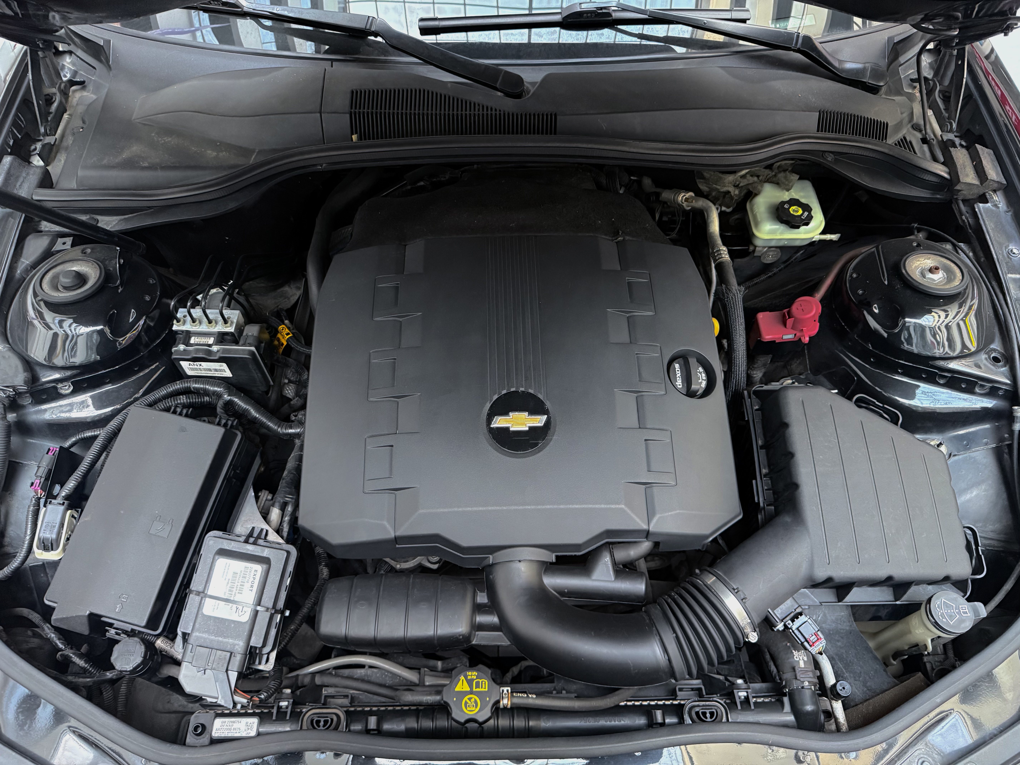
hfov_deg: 71.6
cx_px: 510
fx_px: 707
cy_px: 382
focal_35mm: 24
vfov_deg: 56.8
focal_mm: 6.76
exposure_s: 1/51
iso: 800
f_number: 1.78
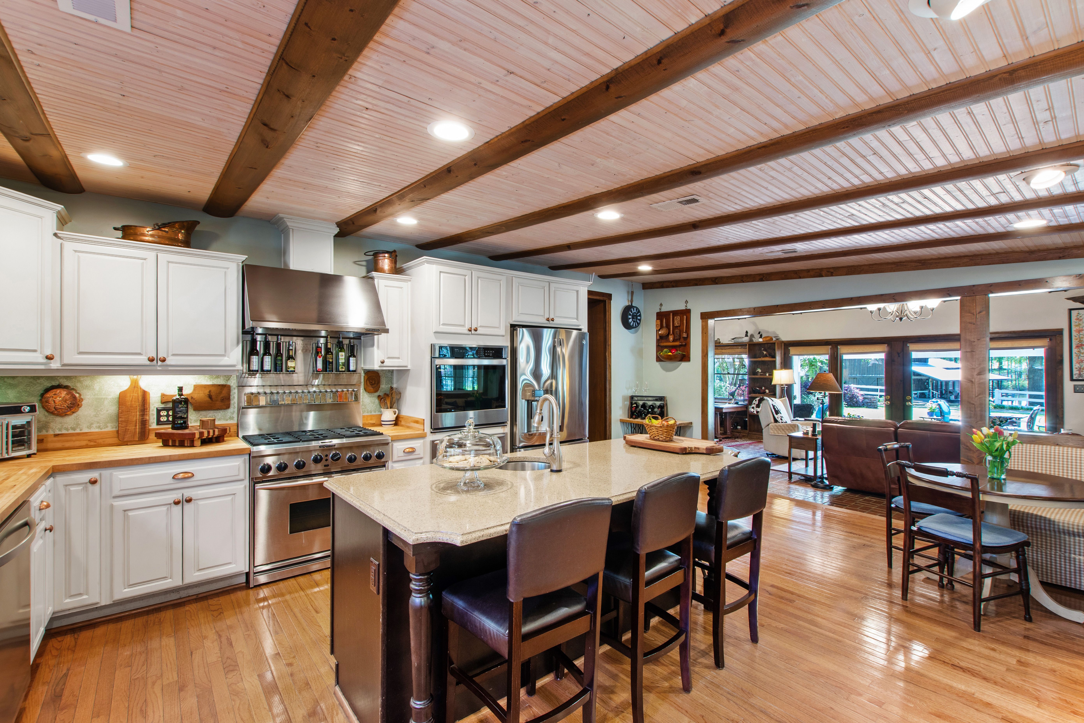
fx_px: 452
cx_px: 542
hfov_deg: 100.4
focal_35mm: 15
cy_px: 362
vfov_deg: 77.3
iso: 100
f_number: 8
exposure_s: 1/1.25
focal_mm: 10
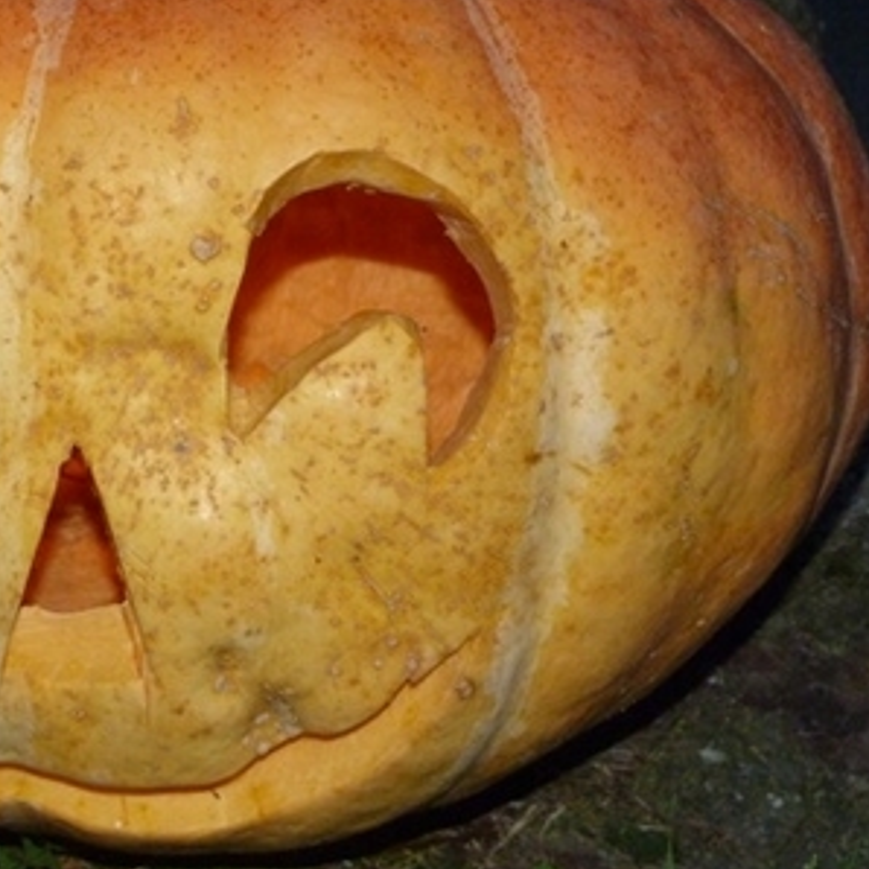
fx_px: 3692
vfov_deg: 13.4
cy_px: 222
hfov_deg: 13.3
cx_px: 70
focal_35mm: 130
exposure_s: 1/60
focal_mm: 13.2
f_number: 3.3
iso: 320
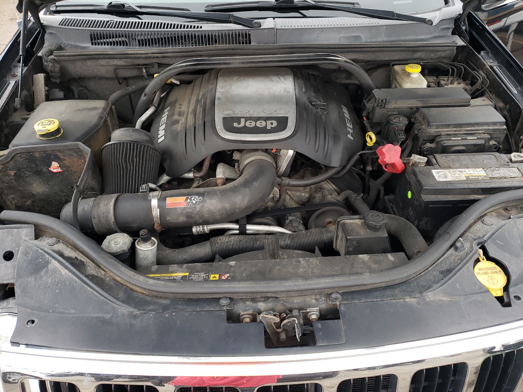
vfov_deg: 53.1
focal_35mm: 26
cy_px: 196
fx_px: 393
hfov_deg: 67.3
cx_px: 262
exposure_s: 1/100
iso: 85
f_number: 1.5
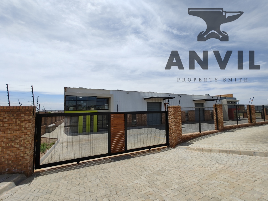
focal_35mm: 15
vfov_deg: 81.7
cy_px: 100
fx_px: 116
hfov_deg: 98.2
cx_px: 134
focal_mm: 1.78
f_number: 1.9
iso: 50
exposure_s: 1/1754
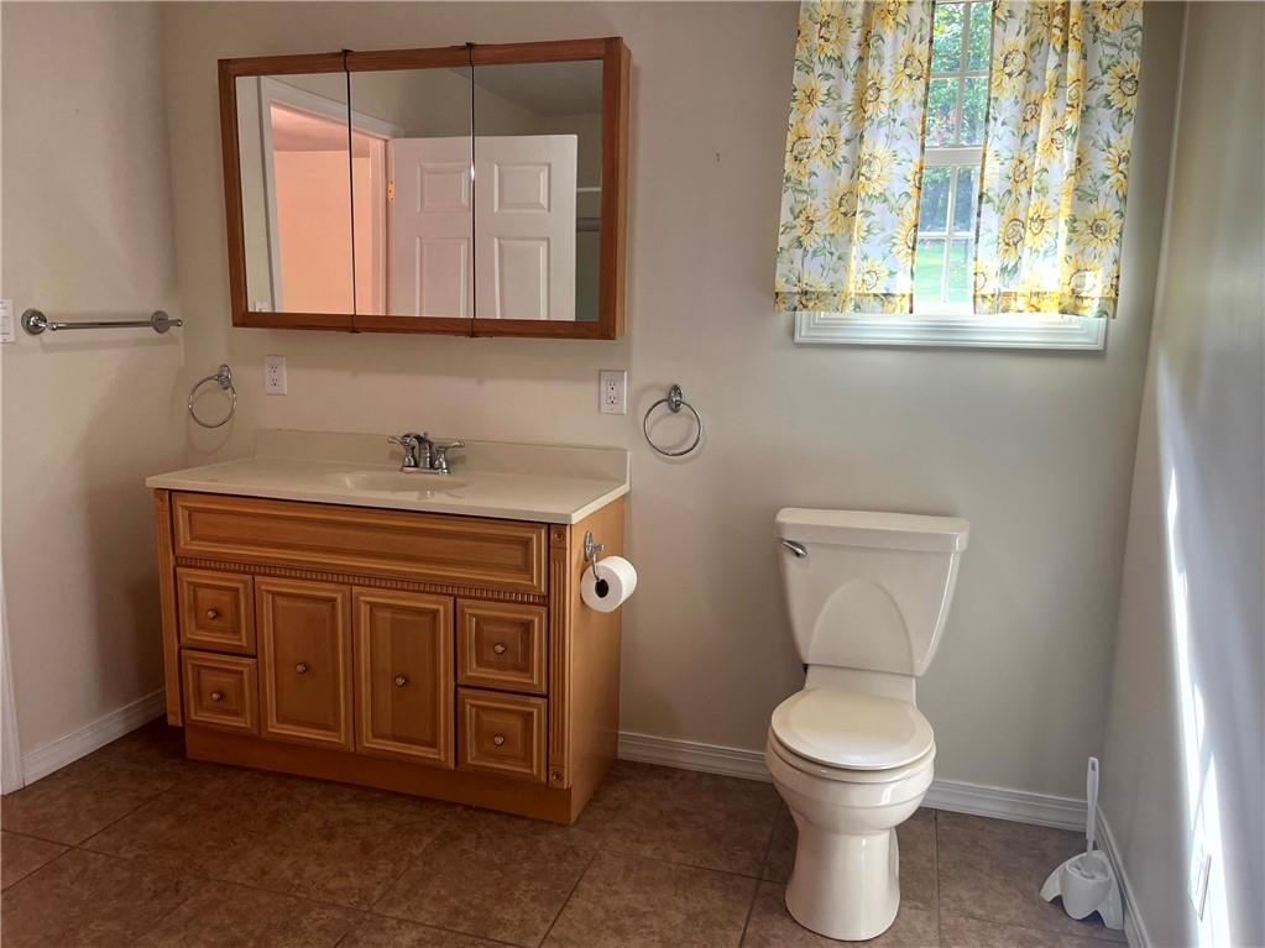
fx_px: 950
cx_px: 632
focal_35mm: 26
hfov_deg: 67.3
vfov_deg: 53.1
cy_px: 474
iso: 80
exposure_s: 1/60
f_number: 1.6
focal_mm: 5.1
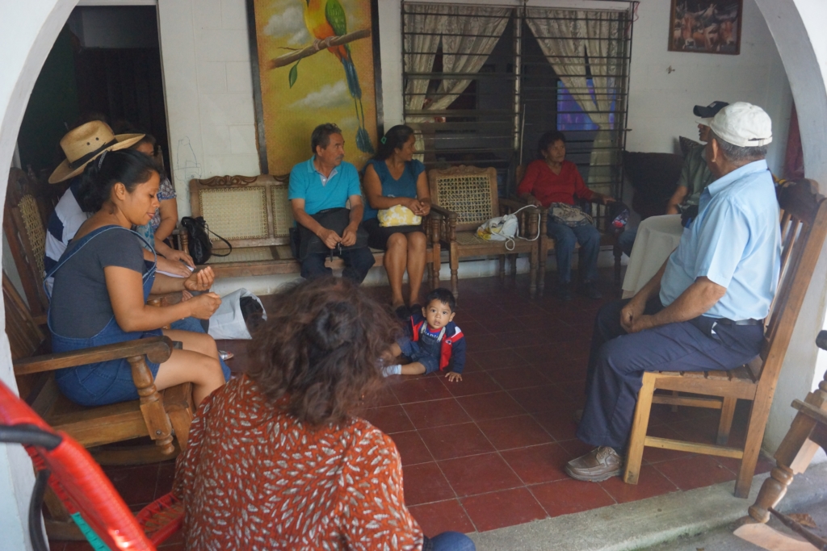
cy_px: 276
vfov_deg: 47.9
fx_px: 620
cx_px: 414
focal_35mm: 27
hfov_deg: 67.4
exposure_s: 1/160
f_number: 4
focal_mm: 18
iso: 1600
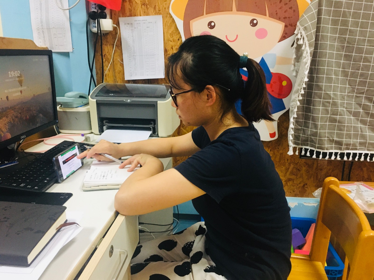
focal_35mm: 29
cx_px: 187
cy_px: 140
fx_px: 313
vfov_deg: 48.2
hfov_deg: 61.7
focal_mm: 4.15
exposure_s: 1/25
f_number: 2.2
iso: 200
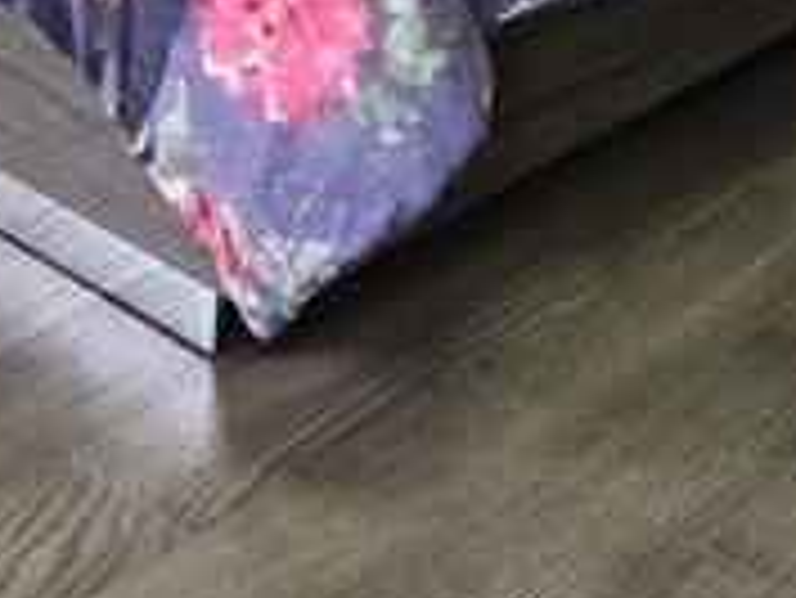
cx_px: -216
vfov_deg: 9.9
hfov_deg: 14.3
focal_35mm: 133
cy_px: -814
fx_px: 3060
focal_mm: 5.4
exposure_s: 1/120
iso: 250
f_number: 1.8
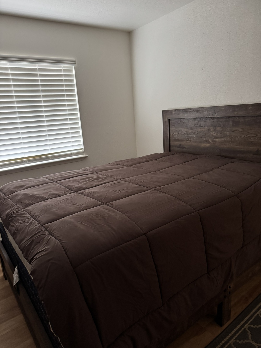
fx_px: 241
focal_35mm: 24
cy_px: 174
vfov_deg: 71.6
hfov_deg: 56.8
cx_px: 130
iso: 800
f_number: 1.78
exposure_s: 1/48
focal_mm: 6.76
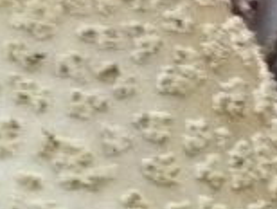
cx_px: 27
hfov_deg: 4.8
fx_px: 3326
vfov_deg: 3.6
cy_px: 317
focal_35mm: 415
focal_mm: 14.4
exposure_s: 1/50
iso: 800
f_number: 3.4
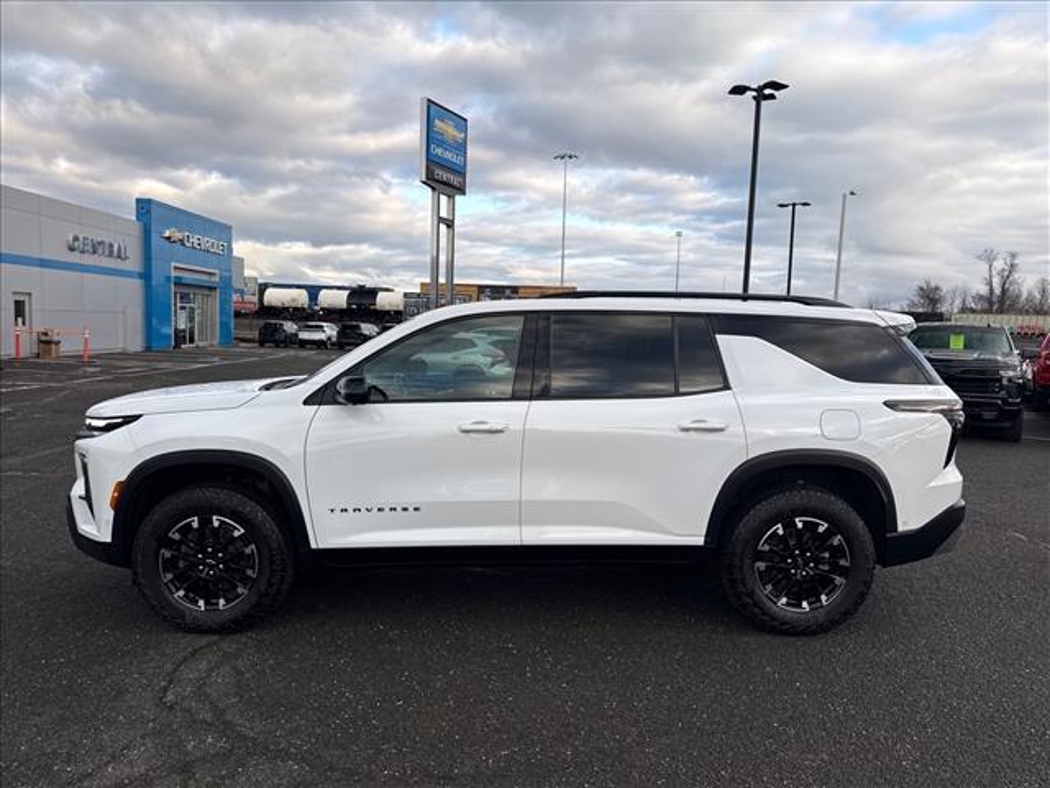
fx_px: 728
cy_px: 394
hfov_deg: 71.6
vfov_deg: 56.8
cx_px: 525
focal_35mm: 24
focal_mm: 6.76
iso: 80
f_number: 1.78
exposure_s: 1/765
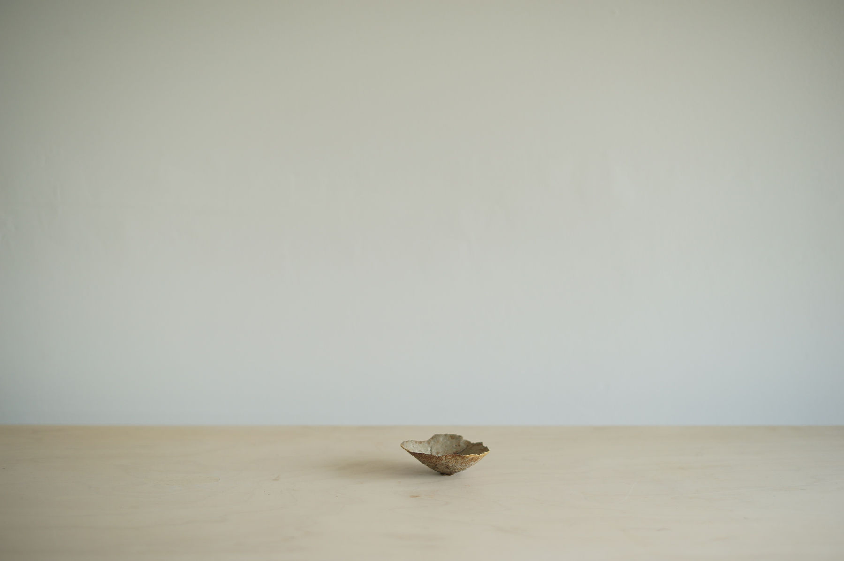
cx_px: 422
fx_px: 1171
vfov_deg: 26.9
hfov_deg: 39.6
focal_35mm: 50
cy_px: 280
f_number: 2.2
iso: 160
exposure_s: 1/100
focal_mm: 50
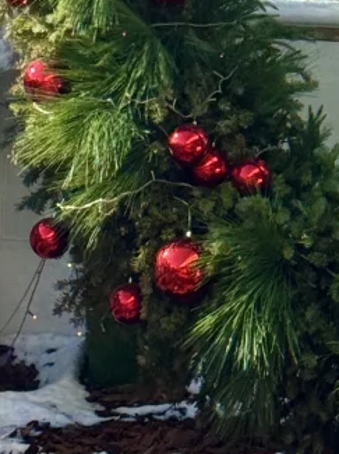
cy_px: -165
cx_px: 385
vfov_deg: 9.1
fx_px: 2787
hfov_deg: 6.9
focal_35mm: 213
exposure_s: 1/3096
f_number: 1.78
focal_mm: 6.76
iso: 64
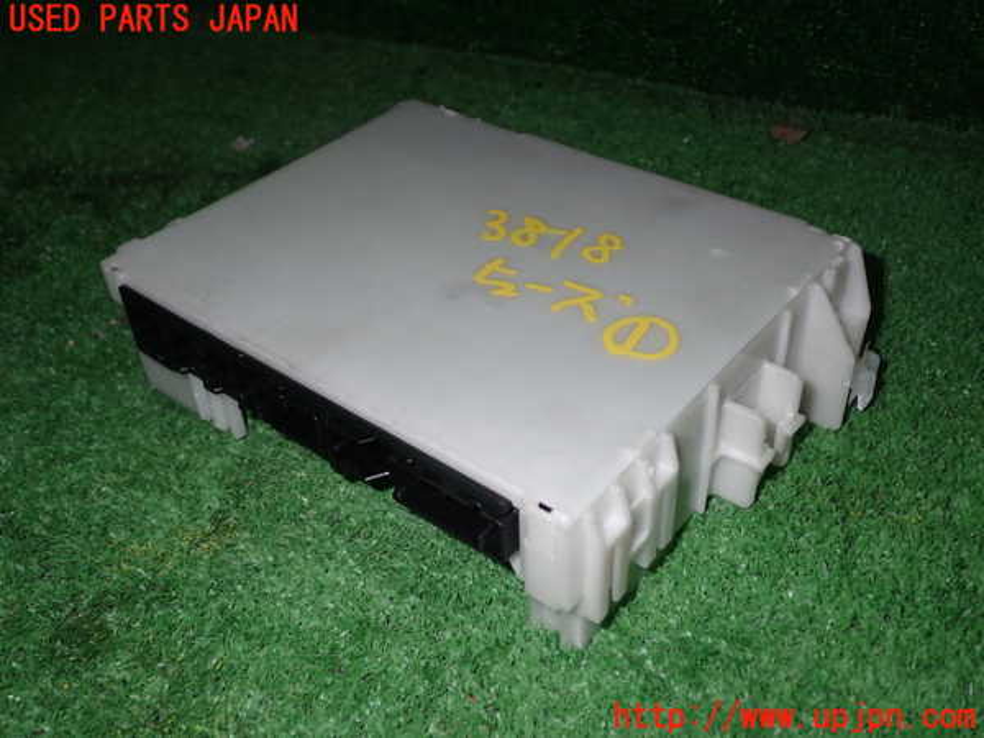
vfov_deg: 39.7
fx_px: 1023
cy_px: 369
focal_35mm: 36
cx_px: 492
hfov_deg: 51.4
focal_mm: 6.37
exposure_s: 1/40
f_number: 7.1
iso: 200
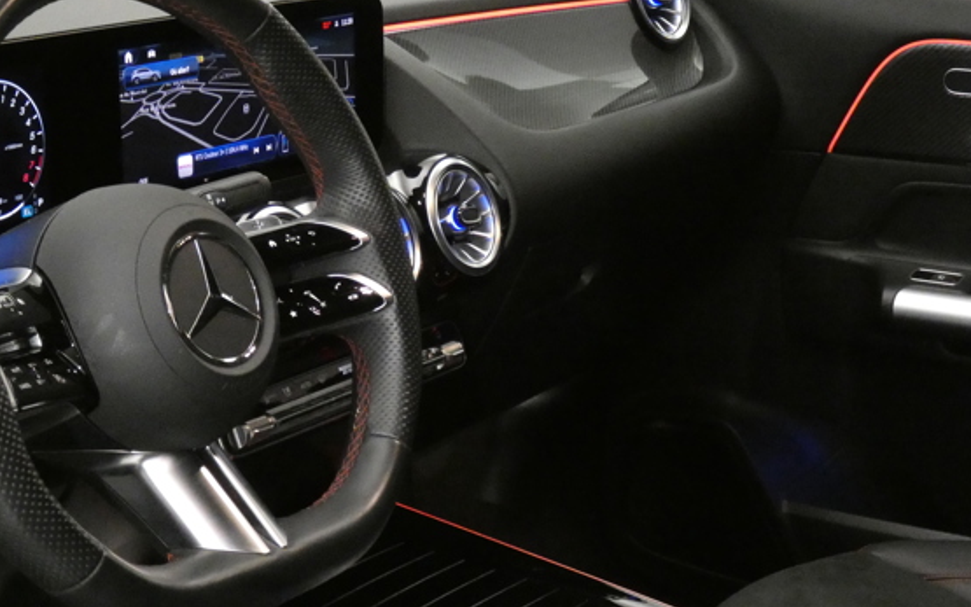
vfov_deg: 15.5
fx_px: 2223
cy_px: 292
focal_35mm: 84
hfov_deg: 24.6
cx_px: 371
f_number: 4
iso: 1600
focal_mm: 9.9
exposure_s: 1/15
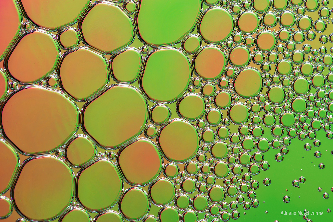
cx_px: 166
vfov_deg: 13.1
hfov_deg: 19.4
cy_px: 111
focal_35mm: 105
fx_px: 972
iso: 50
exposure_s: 1/60
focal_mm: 105
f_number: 14
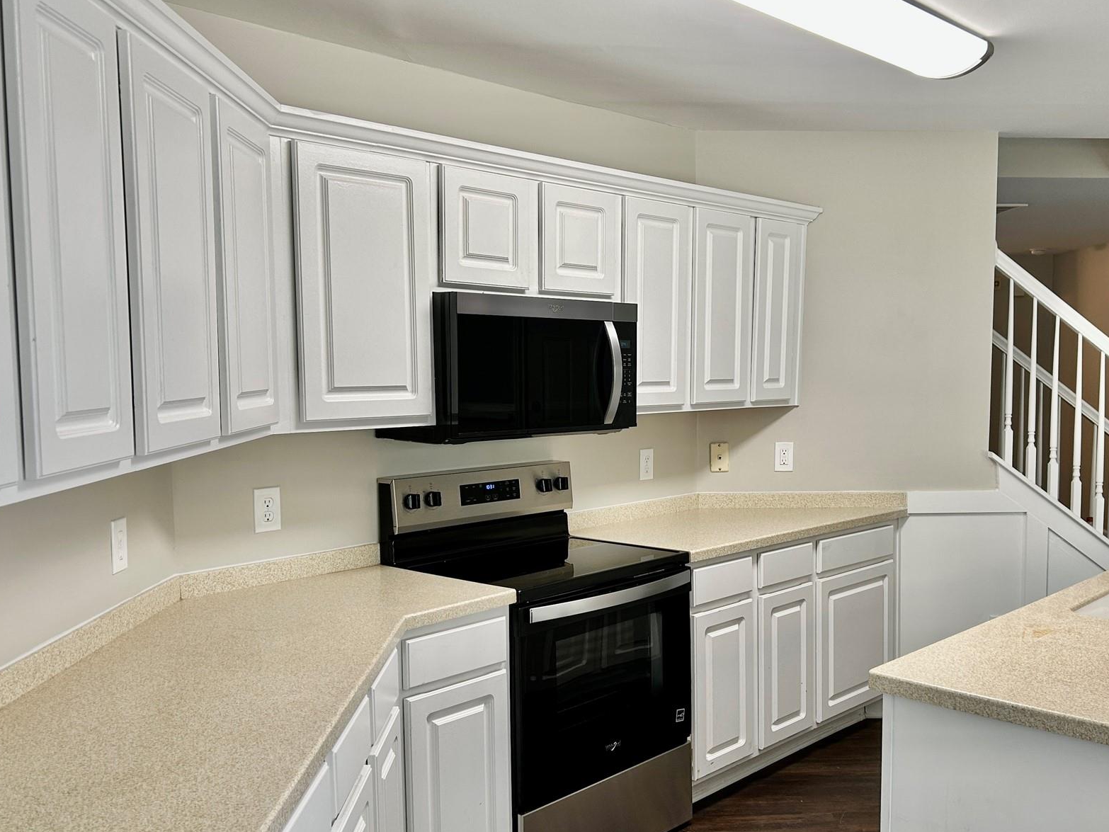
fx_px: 1089
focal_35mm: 34
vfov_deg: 41.8
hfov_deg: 53.6
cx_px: 661
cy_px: 450
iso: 64
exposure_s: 1/120
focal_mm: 5.7
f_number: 1.5
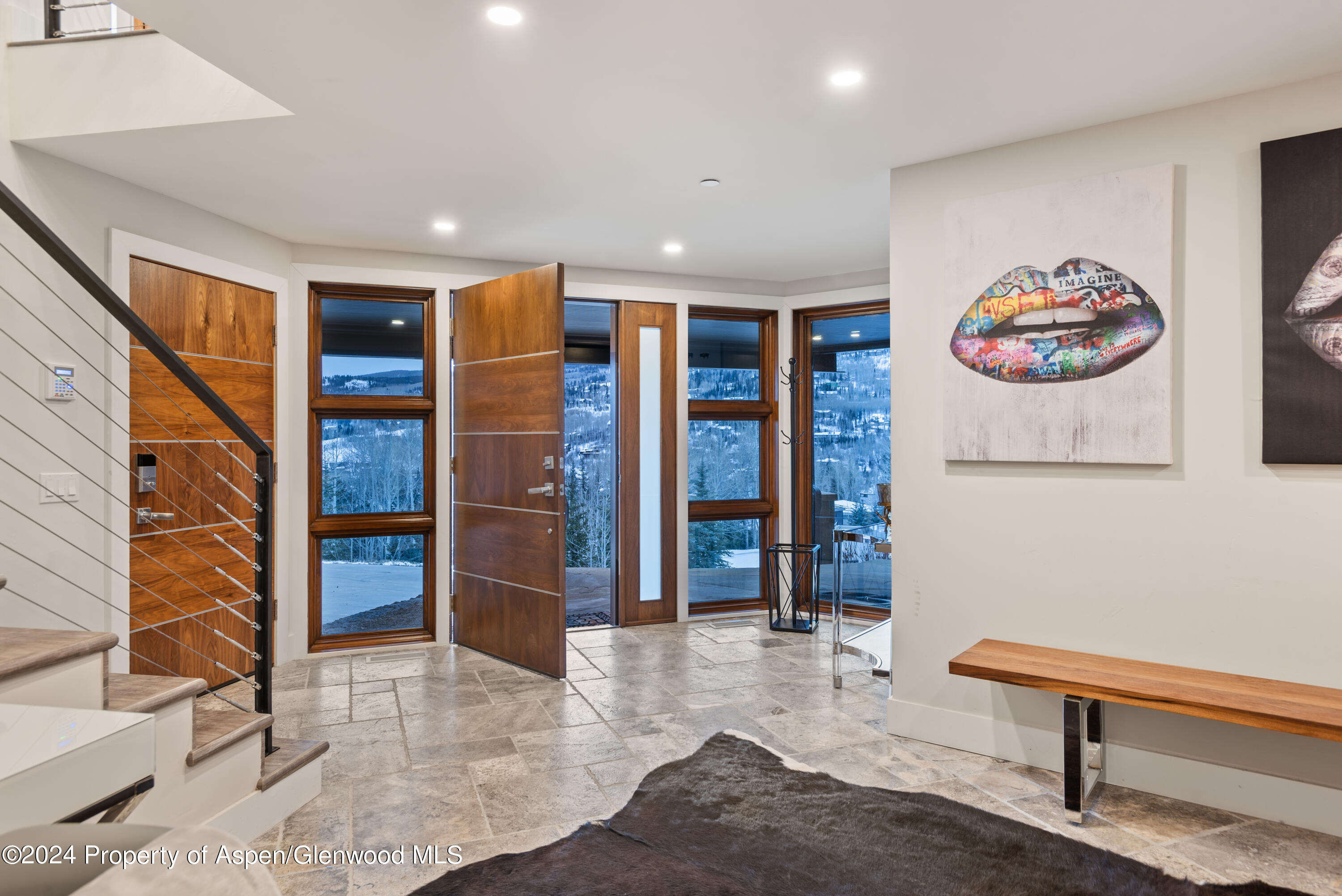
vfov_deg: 57.3
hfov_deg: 78.6
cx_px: 671
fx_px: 820
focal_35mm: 22
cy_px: 448
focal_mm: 22
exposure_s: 3
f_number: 7.1
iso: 100
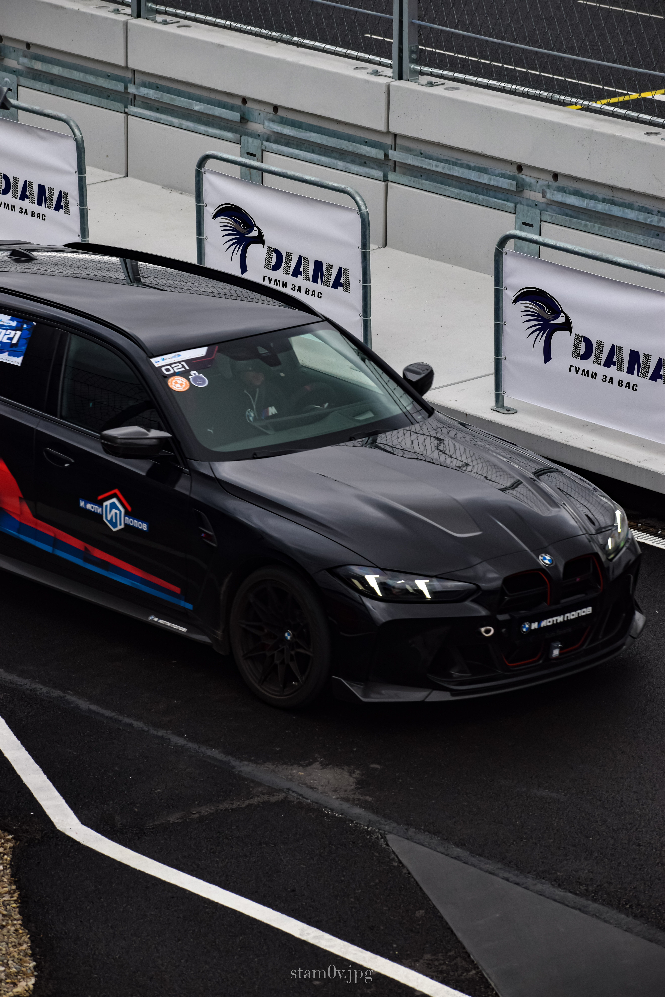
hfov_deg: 8.3
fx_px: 4572
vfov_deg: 12.5
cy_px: 498
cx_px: 332
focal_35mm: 165
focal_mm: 110
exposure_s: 1/640
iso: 400
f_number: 6.3
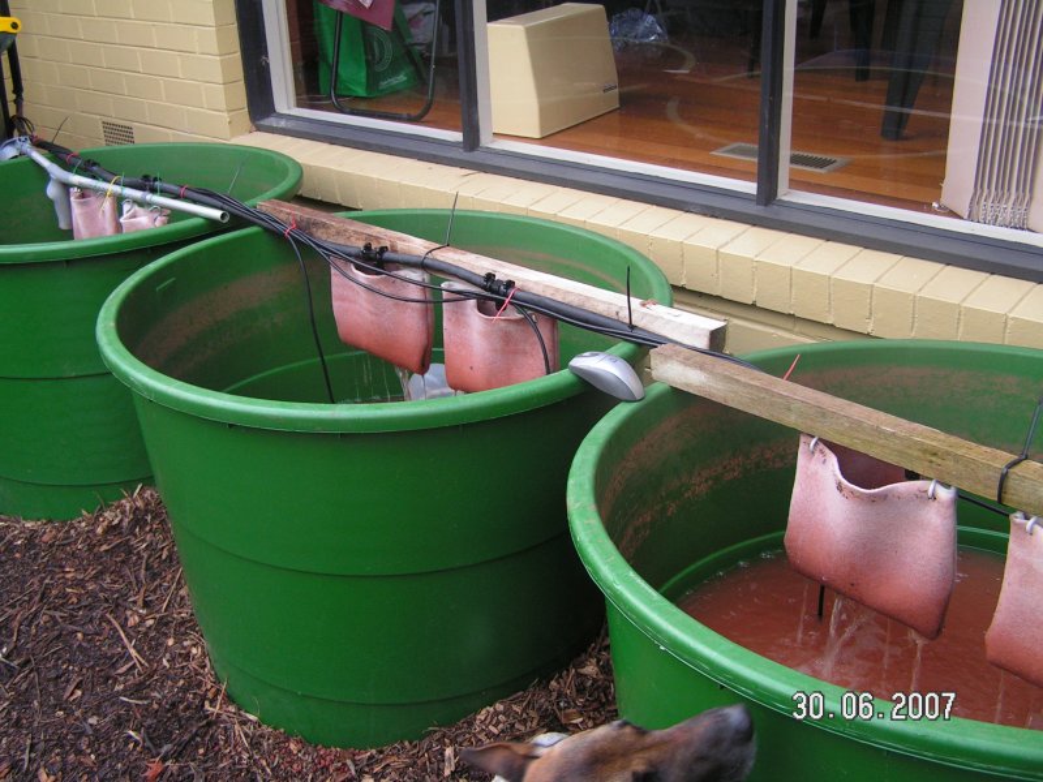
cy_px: 391
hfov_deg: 49.0
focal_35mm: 38
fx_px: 1145
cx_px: 522
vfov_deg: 37.7
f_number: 2.8
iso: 80
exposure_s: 1/40
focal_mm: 6.3
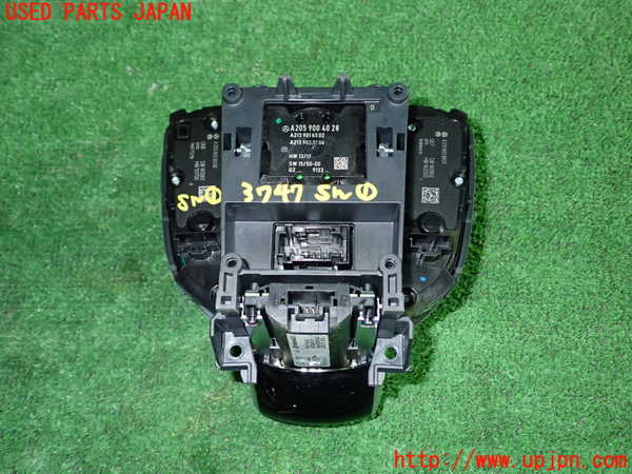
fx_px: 584
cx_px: 316
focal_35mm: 32
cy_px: 237
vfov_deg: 44.2
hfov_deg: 56.8
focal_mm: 5.79
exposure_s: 1/30
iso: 500
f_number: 7.1
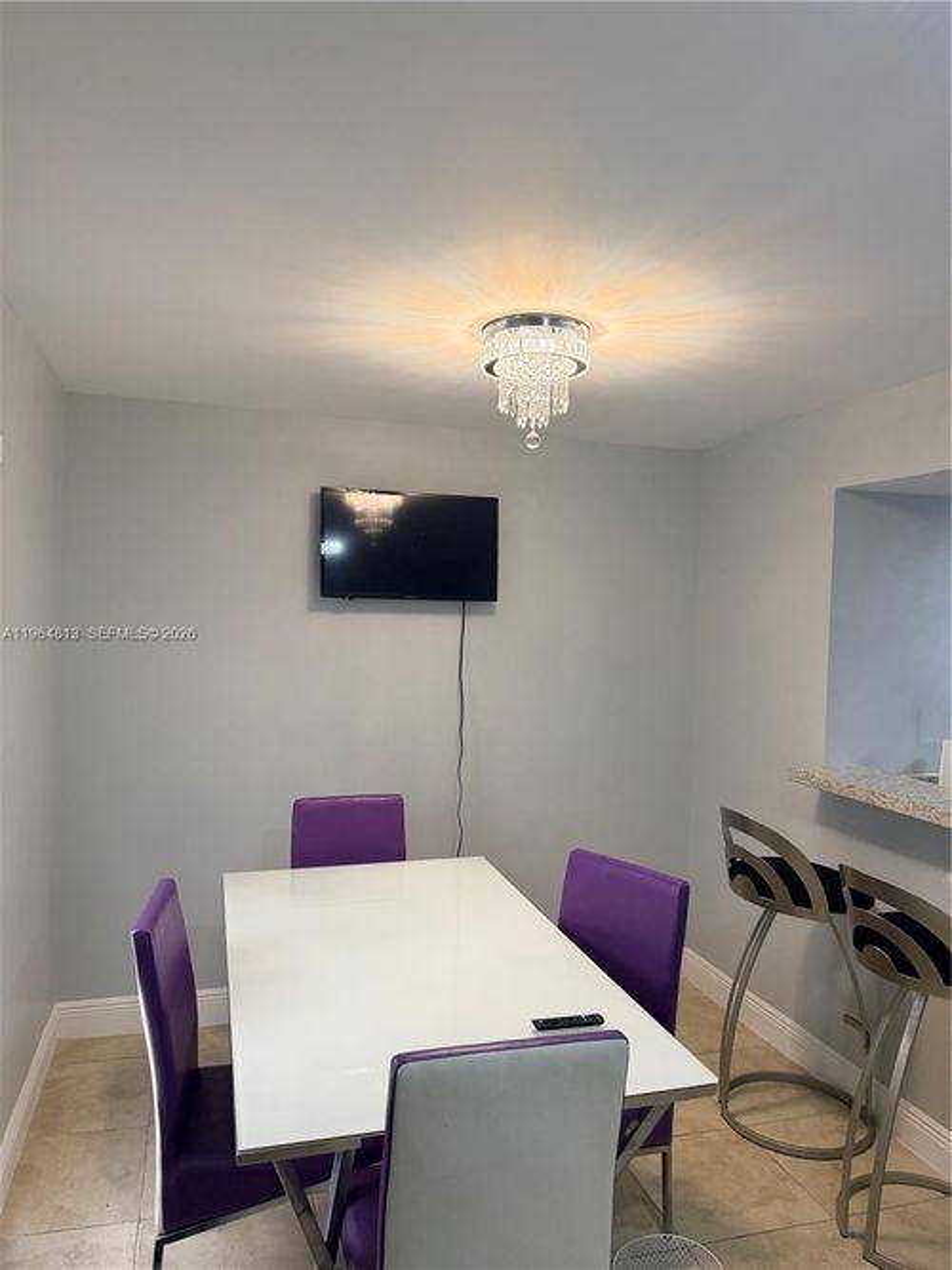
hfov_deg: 56.8
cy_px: 635
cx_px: 476
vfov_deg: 71.6
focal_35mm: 24
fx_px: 880
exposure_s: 1/116
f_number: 1.78
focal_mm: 6.76
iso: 200
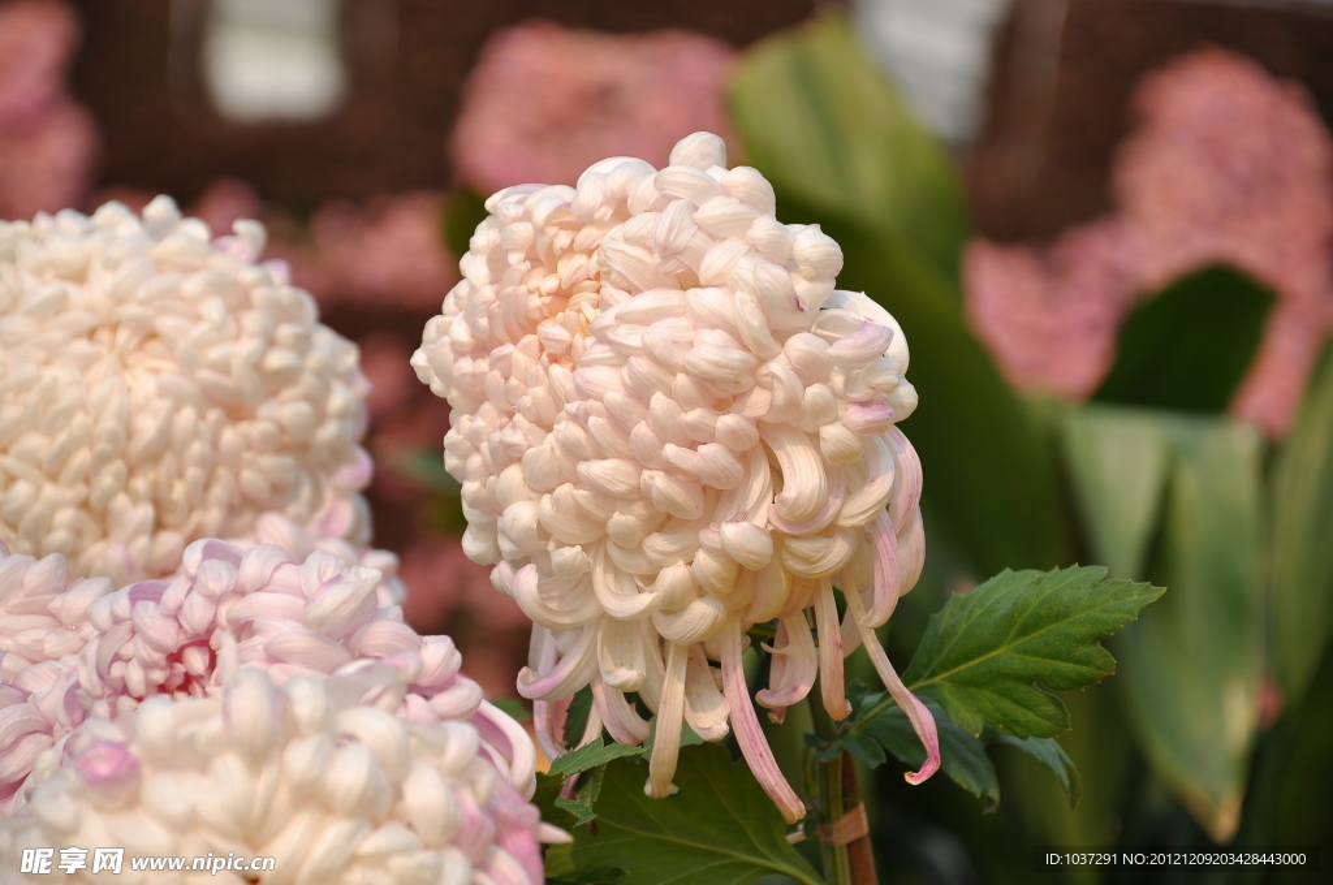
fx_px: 5824
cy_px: 442
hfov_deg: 13.1
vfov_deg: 8.7
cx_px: 666
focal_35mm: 158
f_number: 5.6
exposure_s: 1/400
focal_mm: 105
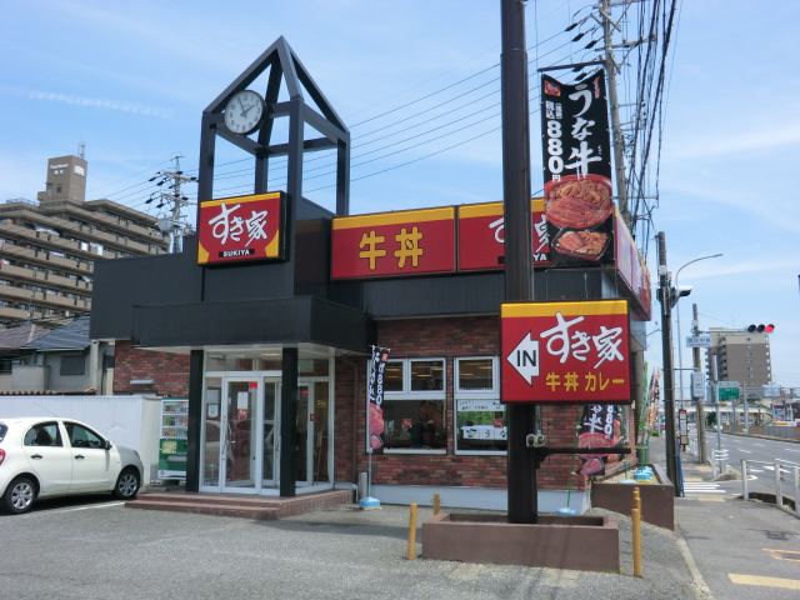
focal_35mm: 34
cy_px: 300
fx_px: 786
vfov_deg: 41.8
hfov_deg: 54.0
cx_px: 400
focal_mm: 6.1
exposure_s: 1/640
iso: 80
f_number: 3.6
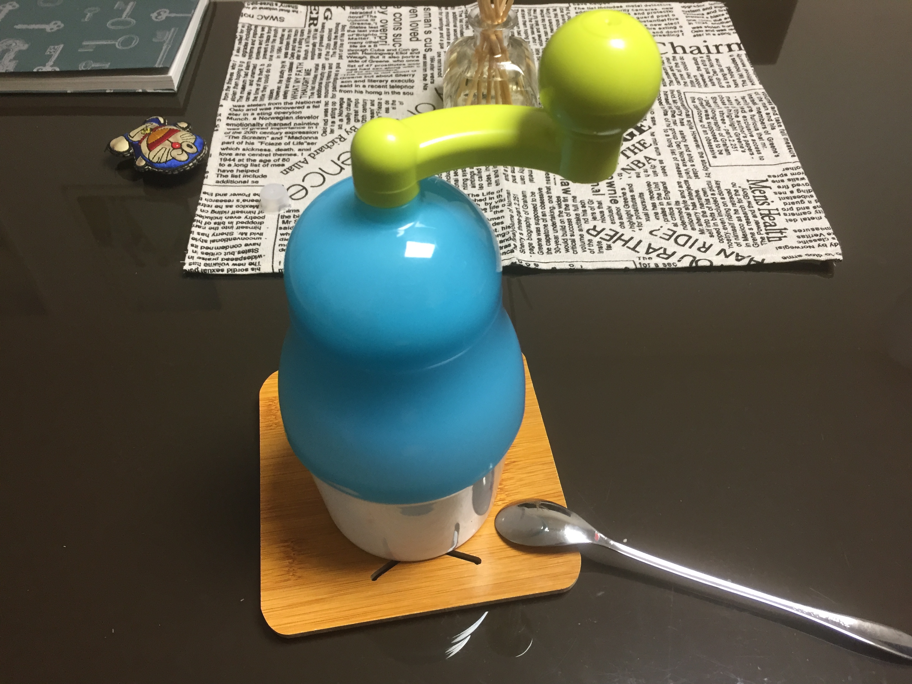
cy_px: 342
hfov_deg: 61.7
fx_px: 764
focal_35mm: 29
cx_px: 456
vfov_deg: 48.2
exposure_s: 1/33
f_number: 2.2
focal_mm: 4.15
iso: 125
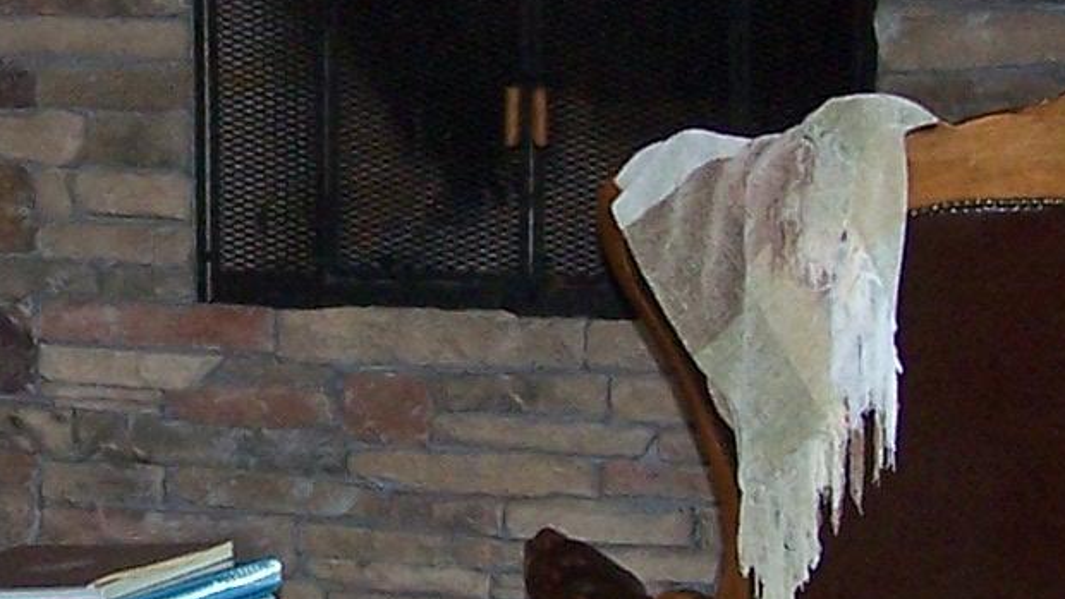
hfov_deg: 12.5
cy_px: 136
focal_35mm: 172
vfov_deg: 7.1
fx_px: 4858
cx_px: 330
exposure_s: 1/60
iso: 140
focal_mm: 6.3
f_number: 2.8
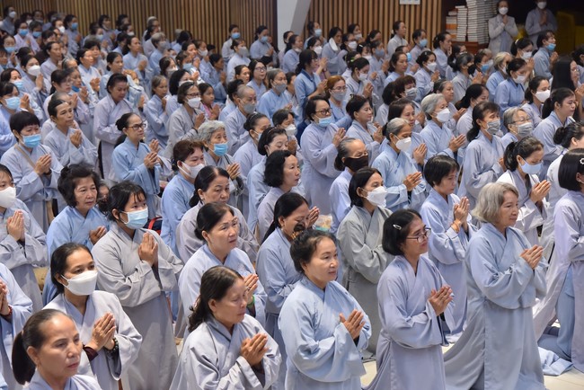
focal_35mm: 70
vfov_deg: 19.5
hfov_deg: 28.8
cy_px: 195
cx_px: 292
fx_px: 1136
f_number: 5
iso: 2000
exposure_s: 1/160
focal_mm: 70
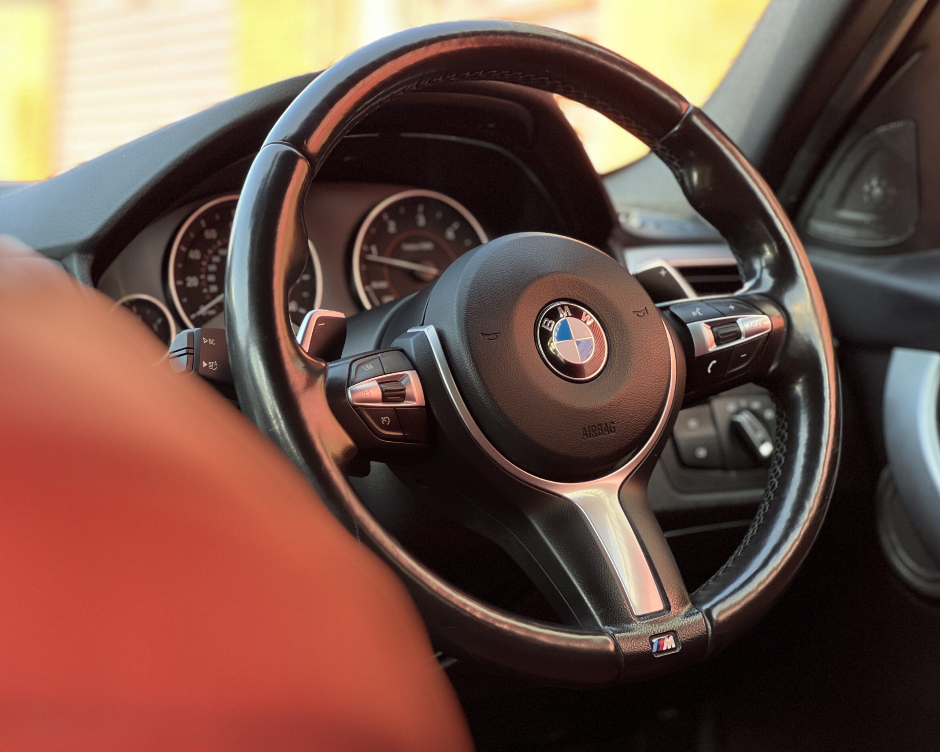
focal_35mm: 81
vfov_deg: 18.9
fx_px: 2253
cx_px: 444
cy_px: 380
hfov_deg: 23.6
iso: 250
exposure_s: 1/121
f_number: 2.8
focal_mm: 9
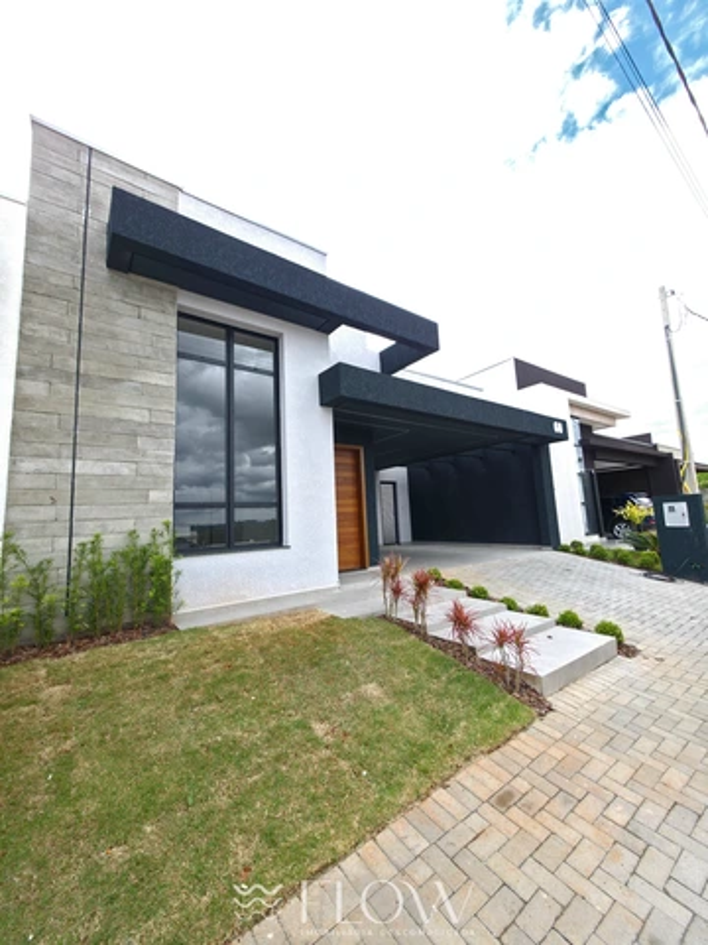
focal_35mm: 13
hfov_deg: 89.9
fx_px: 355
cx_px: 354
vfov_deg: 106.2
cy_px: 472
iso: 20
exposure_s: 1/1250
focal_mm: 2.2
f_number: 1.9
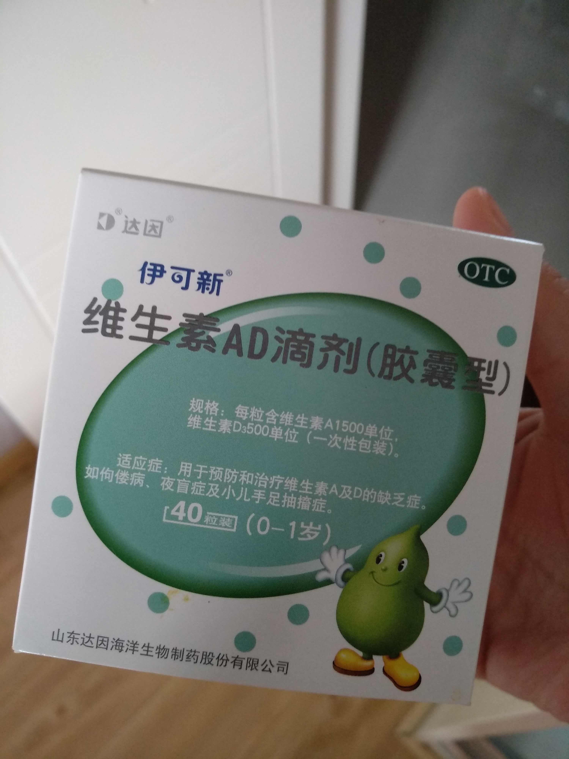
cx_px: 284
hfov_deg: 61.1
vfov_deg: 76.4
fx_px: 482
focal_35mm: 22
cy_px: 380
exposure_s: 1/33
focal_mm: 3.81
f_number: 2.2
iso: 640
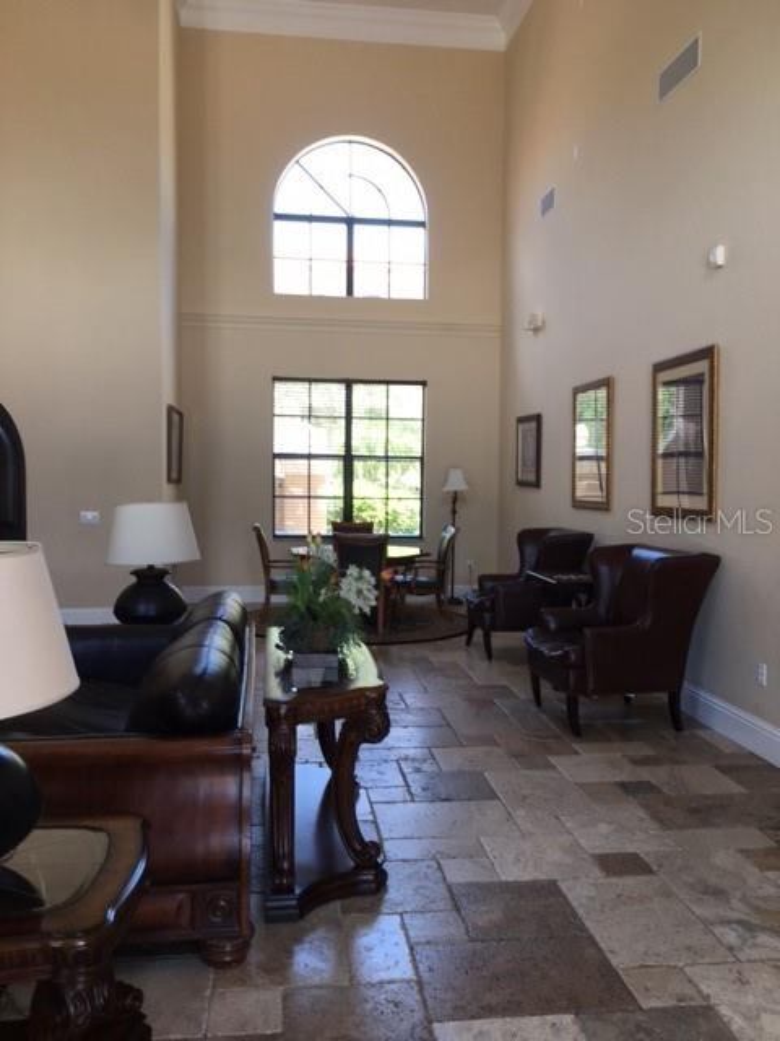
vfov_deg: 61.7
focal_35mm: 29
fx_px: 871
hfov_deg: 48.2
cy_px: 520
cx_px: 390
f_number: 2.2
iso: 25
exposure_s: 1/60
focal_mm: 4.15
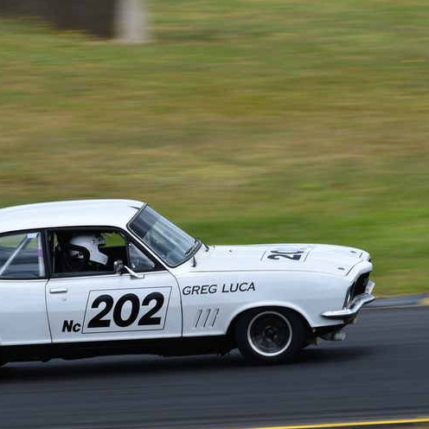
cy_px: 226
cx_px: 141
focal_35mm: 637
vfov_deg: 2.8
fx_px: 8932
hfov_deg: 2.8
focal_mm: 310
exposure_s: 1/125
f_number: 11
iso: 160
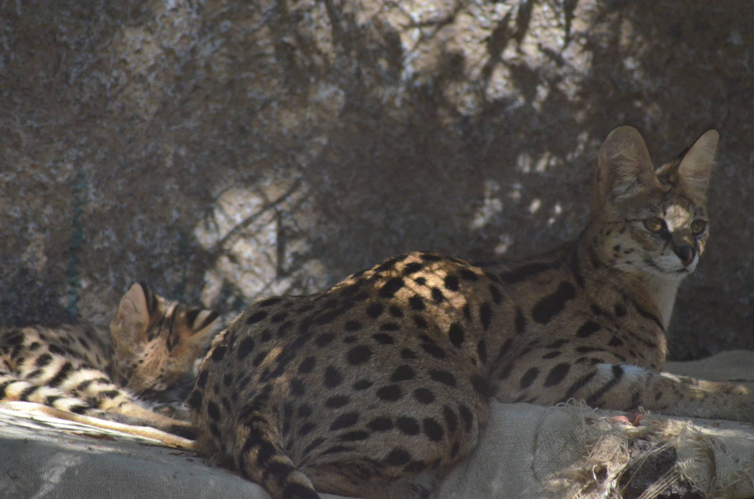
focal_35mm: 300
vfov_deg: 4.6
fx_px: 6271
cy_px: 250
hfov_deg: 6.9
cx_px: 377
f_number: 4.8
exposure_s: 1/400
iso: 3200
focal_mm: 200
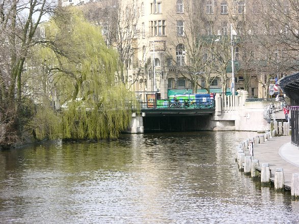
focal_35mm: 150
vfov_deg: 9.9
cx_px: 150
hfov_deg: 13.2
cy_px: 112
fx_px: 1295
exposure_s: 1/130
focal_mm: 37.7
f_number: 4.9
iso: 50
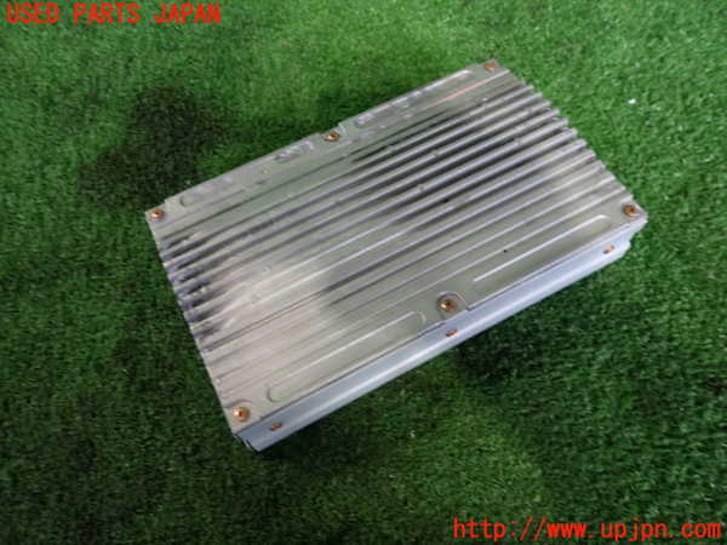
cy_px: 272
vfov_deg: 54.9
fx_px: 525
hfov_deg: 69.4
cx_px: 364
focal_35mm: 25
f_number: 2
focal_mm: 4.5
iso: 200
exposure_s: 1/40
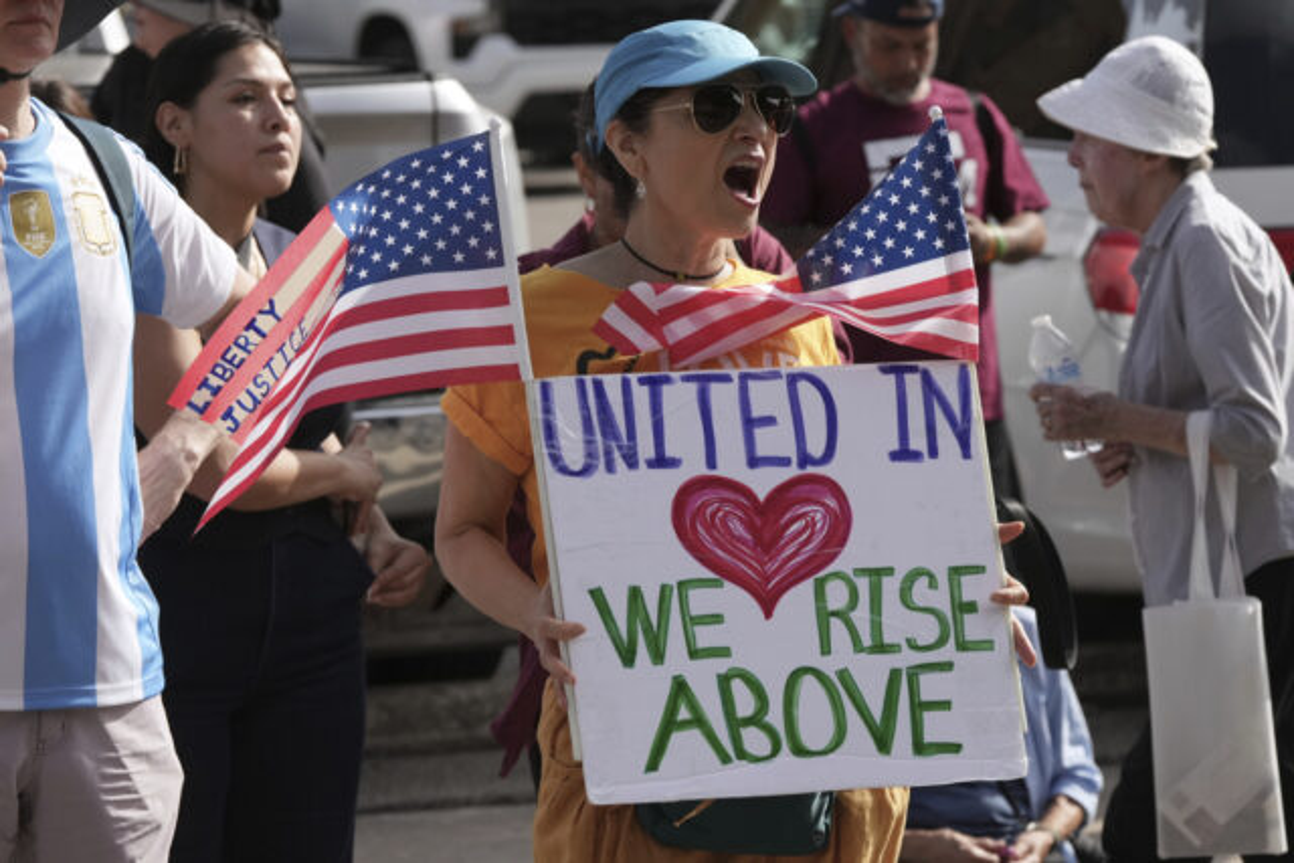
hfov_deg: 11.8
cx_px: 647
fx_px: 6255
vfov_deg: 7.9
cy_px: 432
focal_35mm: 174
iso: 640
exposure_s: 1/3200
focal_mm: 116
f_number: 5.6
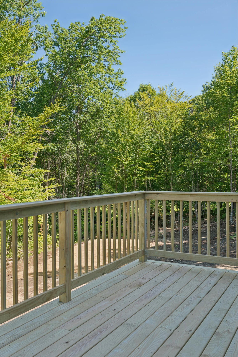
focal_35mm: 35
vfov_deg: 54.4
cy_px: 178
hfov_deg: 37.9
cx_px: 119
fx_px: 347
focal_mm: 35
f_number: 7.1
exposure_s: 1/160
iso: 320
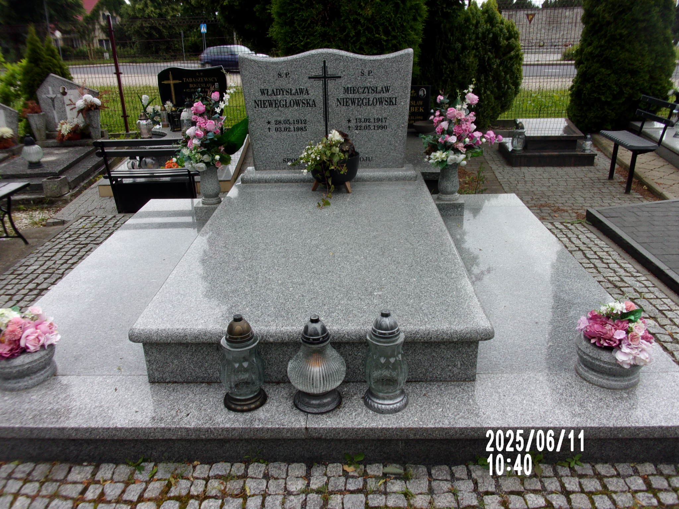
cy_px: 254
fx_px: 549
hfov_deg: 63.4
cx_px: 340
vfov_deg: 49.7
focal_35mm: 28
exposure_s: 1/38
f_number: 10.8
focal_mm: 5.1
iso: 80
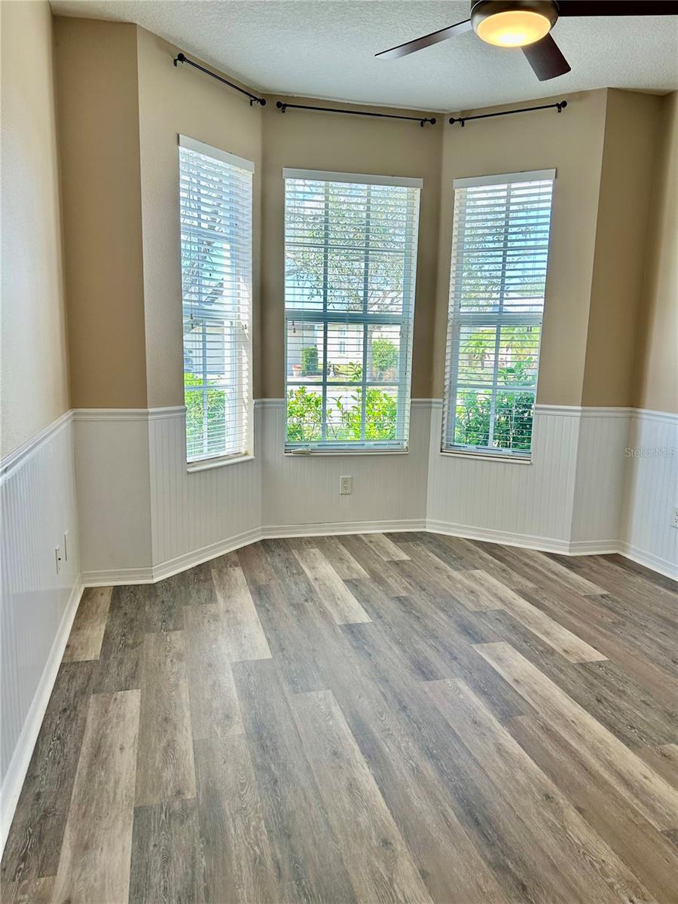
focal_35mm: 26
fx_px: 679
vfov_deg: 67.3
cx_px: 339
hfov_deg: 53.1
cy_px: 452
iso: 50
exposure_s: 1/160
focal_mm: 5.7
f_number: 1.5
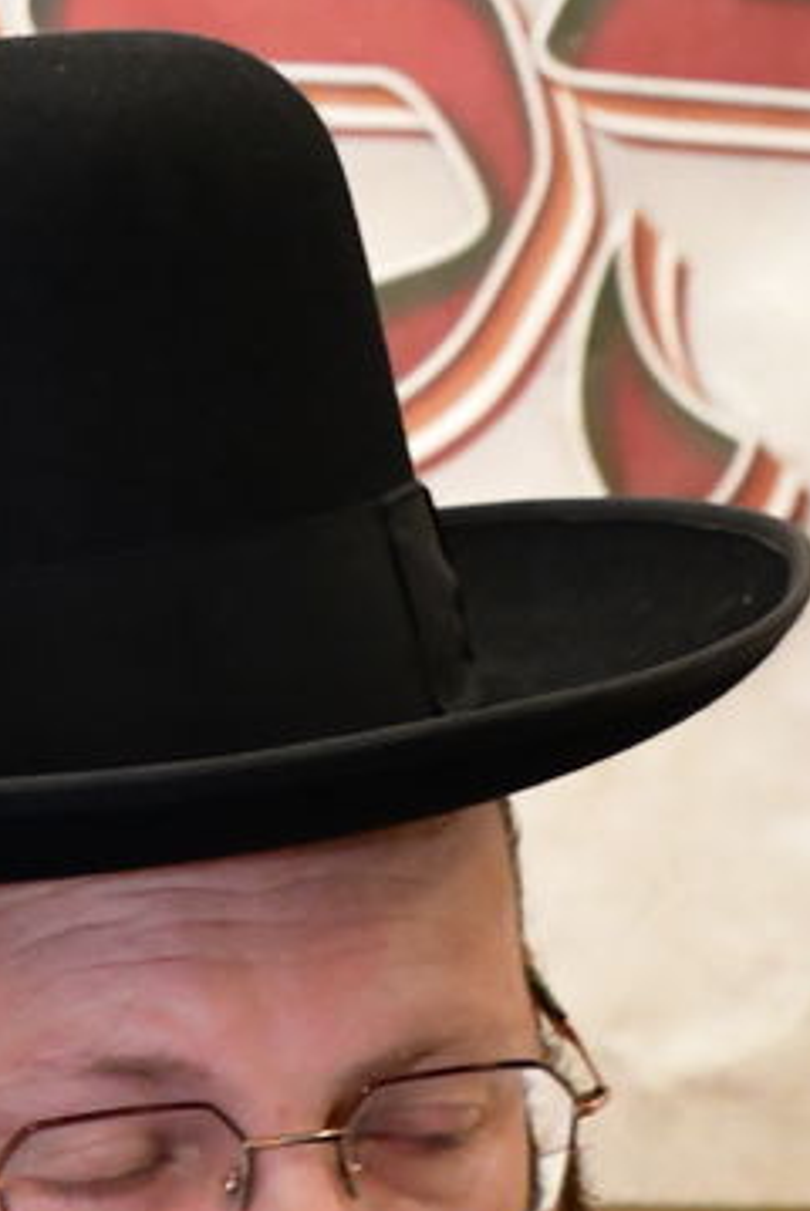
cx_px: 1509
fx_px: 7478
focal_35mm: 222
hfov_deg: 6.1
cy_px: 3319
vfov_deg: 8.2
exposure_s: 1/100
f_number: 5.6
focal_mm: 38
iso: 3200
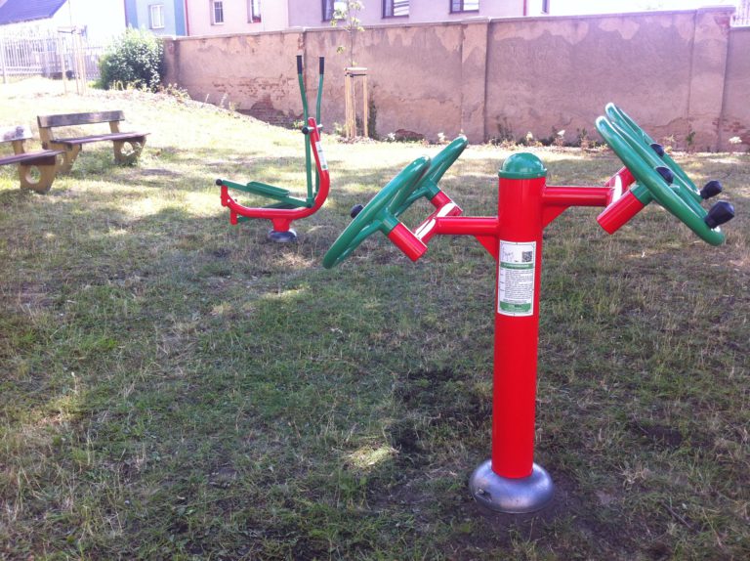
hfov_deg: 52.7
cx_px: 375
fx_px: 757
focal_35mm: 35
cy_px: 280
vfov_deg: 40.6
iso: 80
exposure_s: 1/197
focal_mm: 3.85
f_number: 2.8
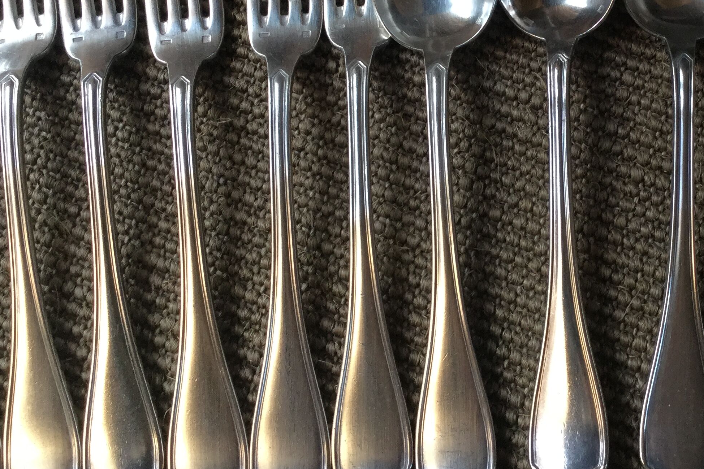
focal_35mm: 54
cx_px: 476
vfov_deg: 24.8
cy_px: 127
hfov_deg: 36.4
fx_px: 1056
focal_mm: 3.3
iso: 40
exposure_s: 1/33
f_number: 2.4
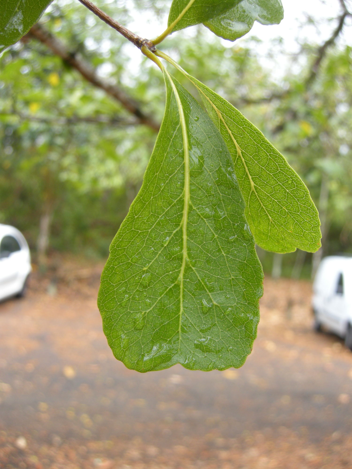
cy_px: 234
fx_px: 475
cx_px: 176
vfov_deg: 52.6
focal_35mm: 35
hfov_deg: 40.7
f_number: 3.4
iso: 64
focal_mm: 7.5
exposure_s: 1/72
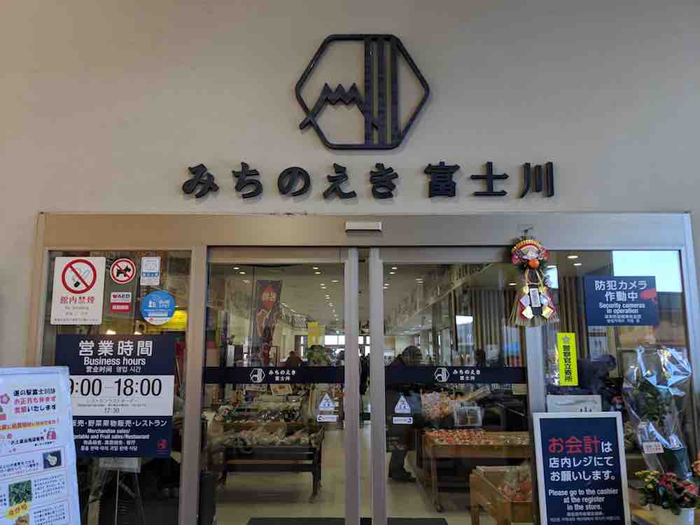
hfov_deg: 65.3
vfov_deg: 51.4
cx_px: 350
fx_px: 546
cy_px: 262
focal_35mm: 27
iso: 55
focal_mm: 4.44
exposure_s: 1/152
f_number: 1.8
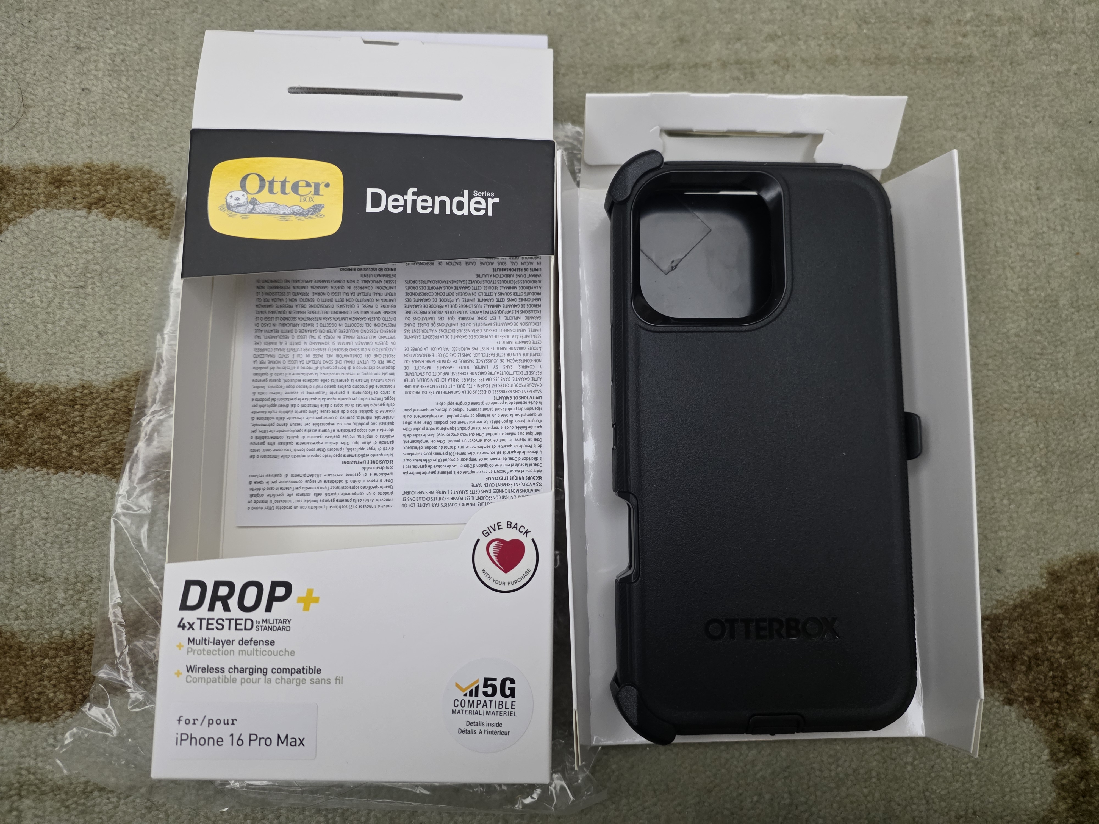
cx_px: 550
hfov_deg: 73.9
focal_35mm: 23
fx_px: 730
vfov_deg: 58.9
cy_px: 412
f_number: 1.7
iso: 800
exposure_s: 1/100
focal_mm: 6.25
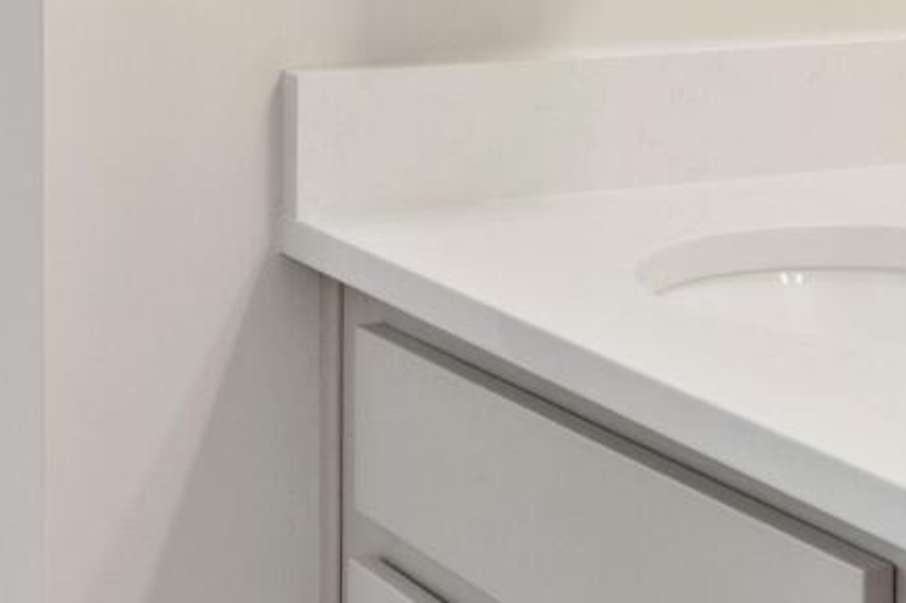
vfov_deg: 12.7
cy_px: -276
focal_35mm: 103
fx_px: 2591
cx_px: 775
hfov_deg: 19.5
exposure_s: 1/4
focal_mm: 10
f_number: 8
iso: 100
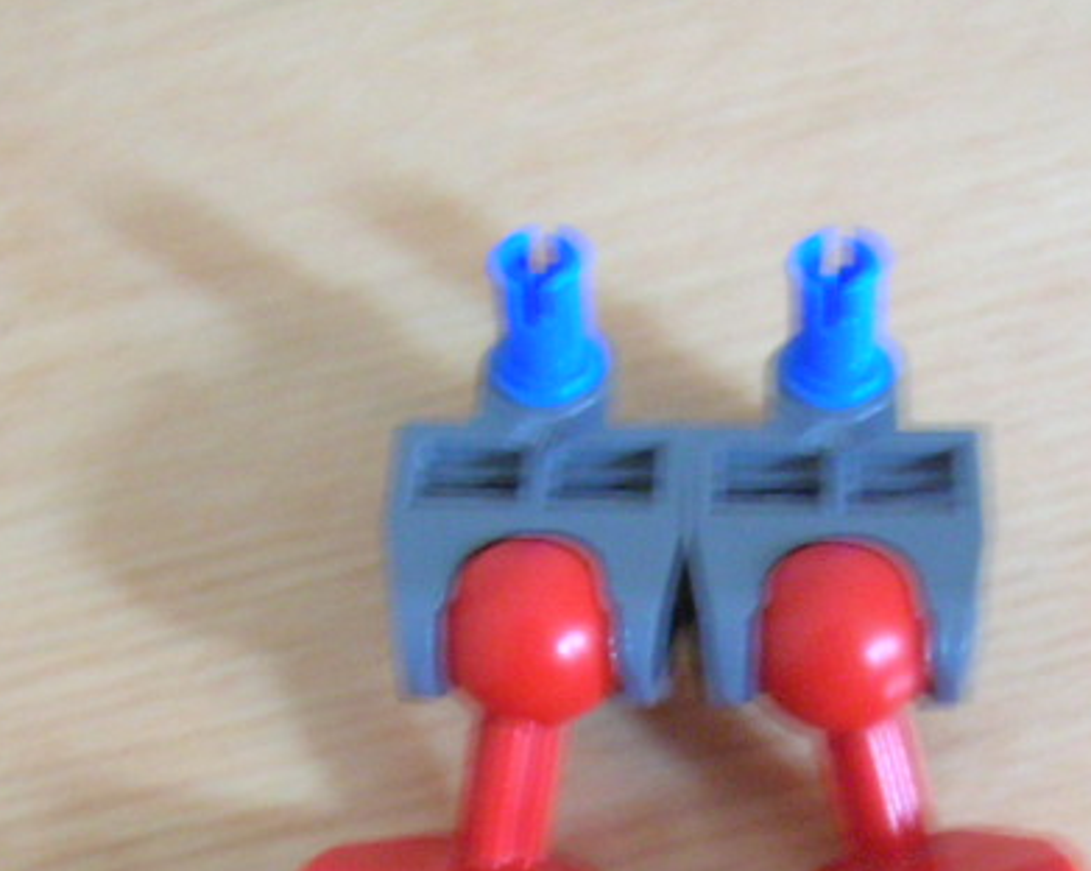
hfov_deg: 22.0
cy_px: 899
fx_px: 2806
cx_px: 625
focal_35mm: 87
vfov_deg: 17.2
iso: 200
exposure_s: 1/1.3
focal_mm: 5.7
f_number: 2.9
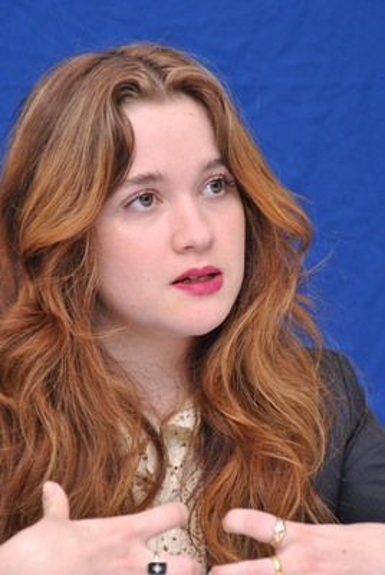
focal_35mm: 218
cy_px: 288
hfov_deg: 6.3
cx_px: 192
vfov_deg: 9.4
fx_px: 3477
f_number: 10
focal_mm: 145
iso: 400
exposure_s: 1/160
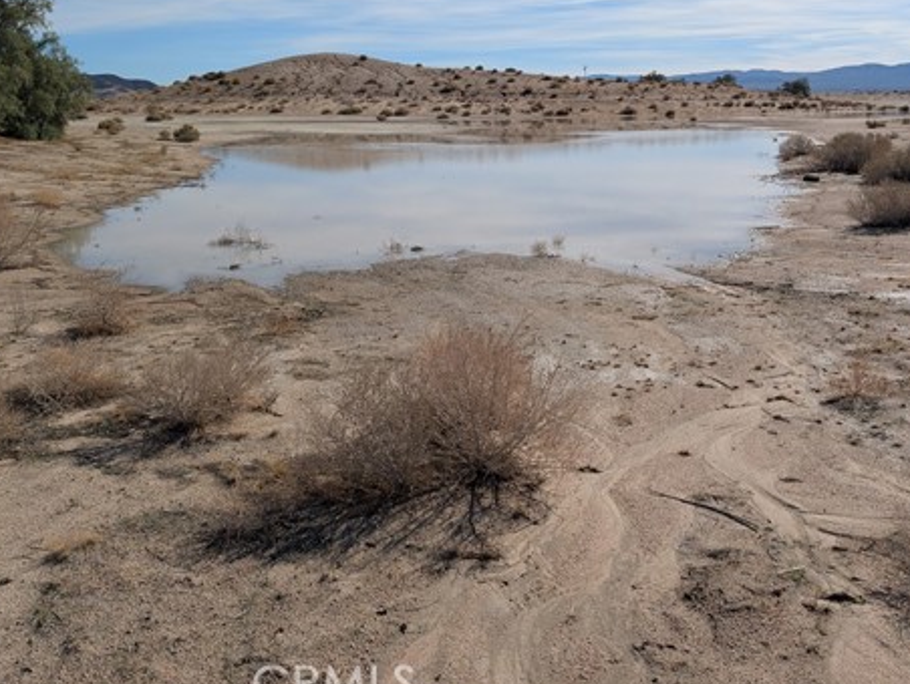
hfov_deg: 53.9
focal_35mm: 34
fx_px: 895
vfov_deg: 41.3
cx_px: 489
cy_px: 228
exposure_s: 1/2336
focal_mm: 6.9
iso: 22
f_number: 1.68
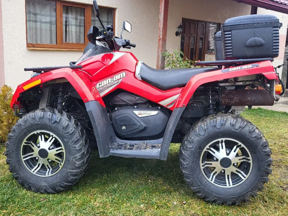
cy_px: 108
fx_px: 216
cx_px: 144
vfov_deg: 53.1
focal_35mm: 26
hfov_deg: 67.3
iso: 40
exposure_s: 1/109
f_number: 1.8
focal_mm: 5.4
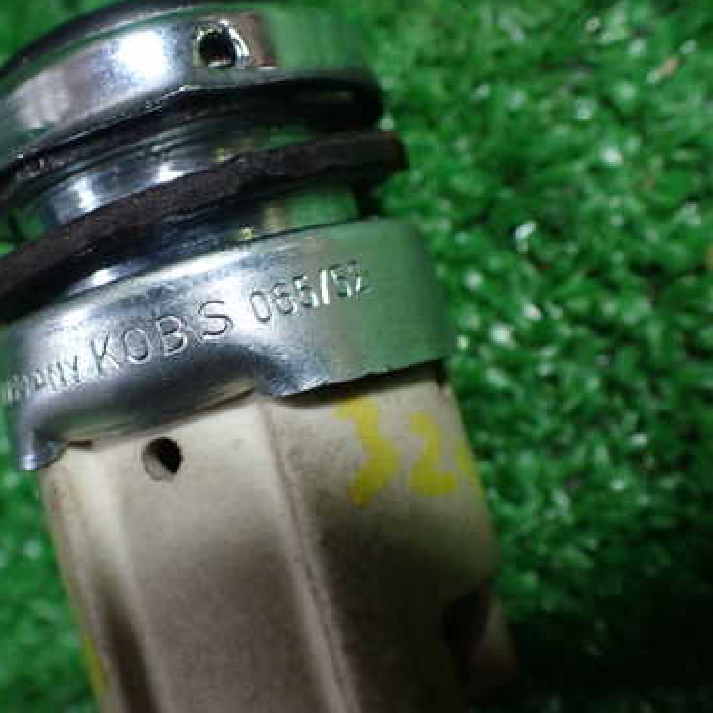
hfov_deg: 37.9
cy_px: 364
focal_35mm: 43
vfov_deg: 39.2
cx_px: 154
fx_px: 1002
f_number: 2.3
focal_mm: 5.4
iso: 800
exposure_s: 1/125
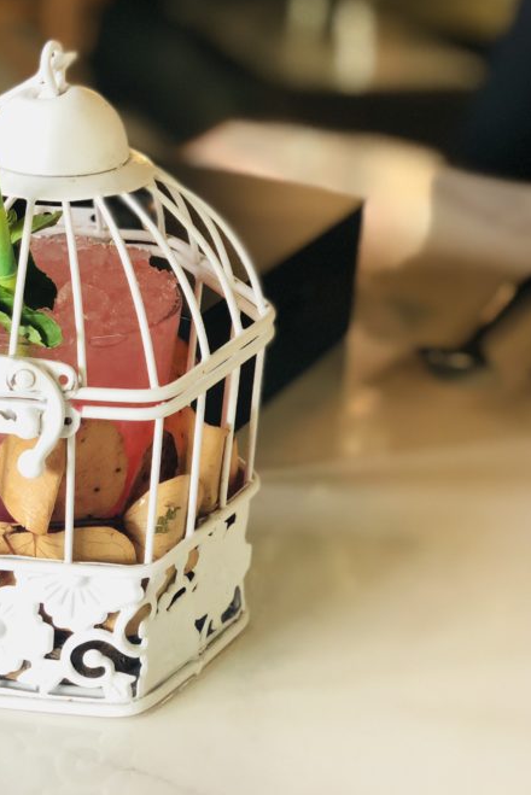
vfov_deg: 24.2
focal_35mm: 84
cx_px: -83
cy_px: 341
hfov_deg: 15.7
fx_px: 1856
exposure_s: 1/30
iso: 100
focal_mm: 6
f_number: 2.4
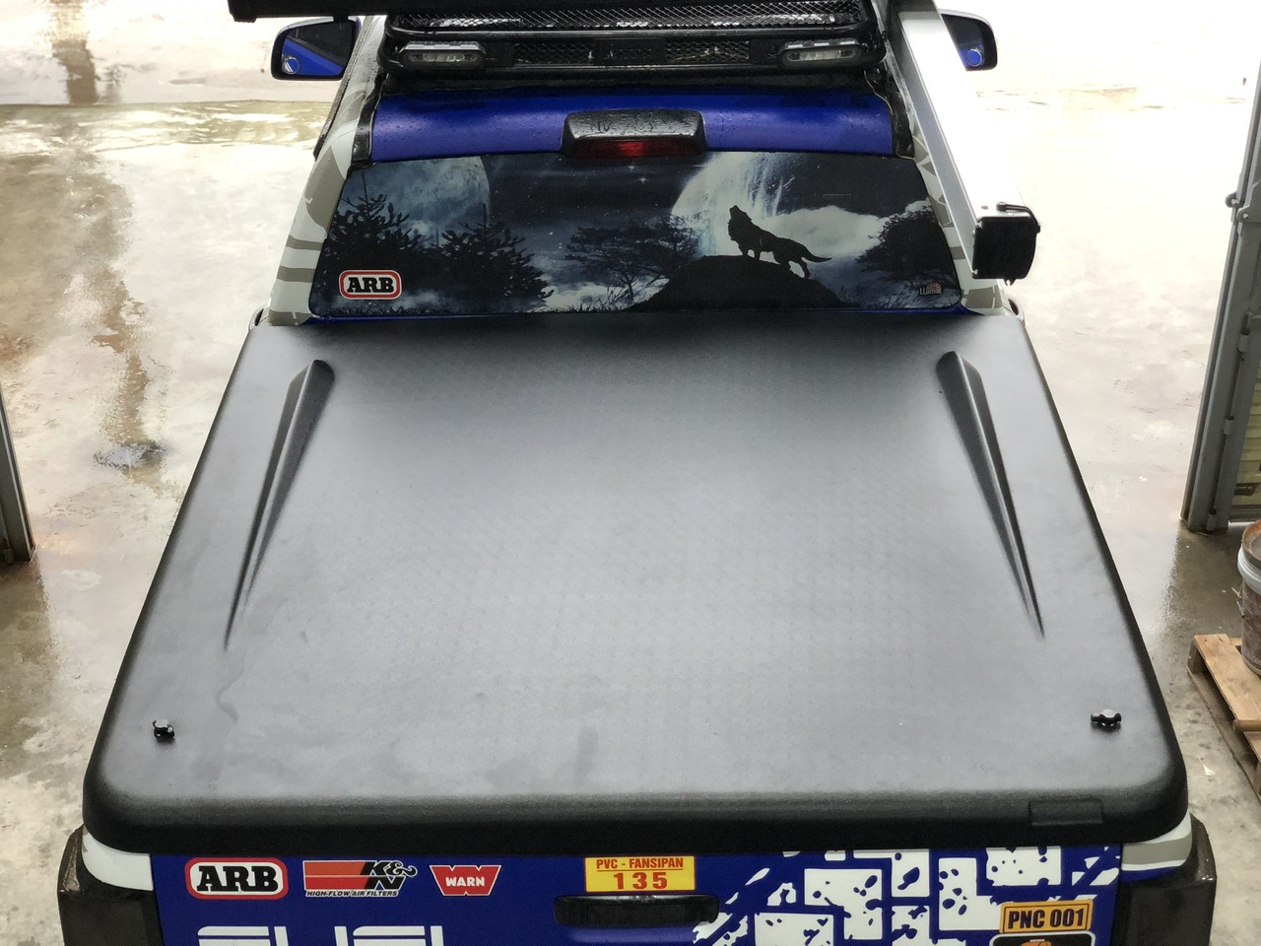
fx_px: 1894
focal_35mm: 52
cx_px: 630
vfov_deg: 28.0
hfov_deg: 36.8
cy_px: 473
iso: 100
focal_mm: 6
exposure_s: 1/50
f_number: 2.4
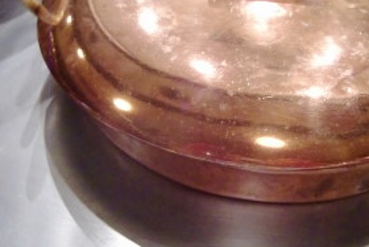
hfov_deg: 38.2
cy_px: 92
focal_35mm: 52
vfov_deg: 25.9
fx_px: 533
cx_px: 175
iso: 400
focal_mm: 4.9
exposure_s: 1/20
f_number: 2.6
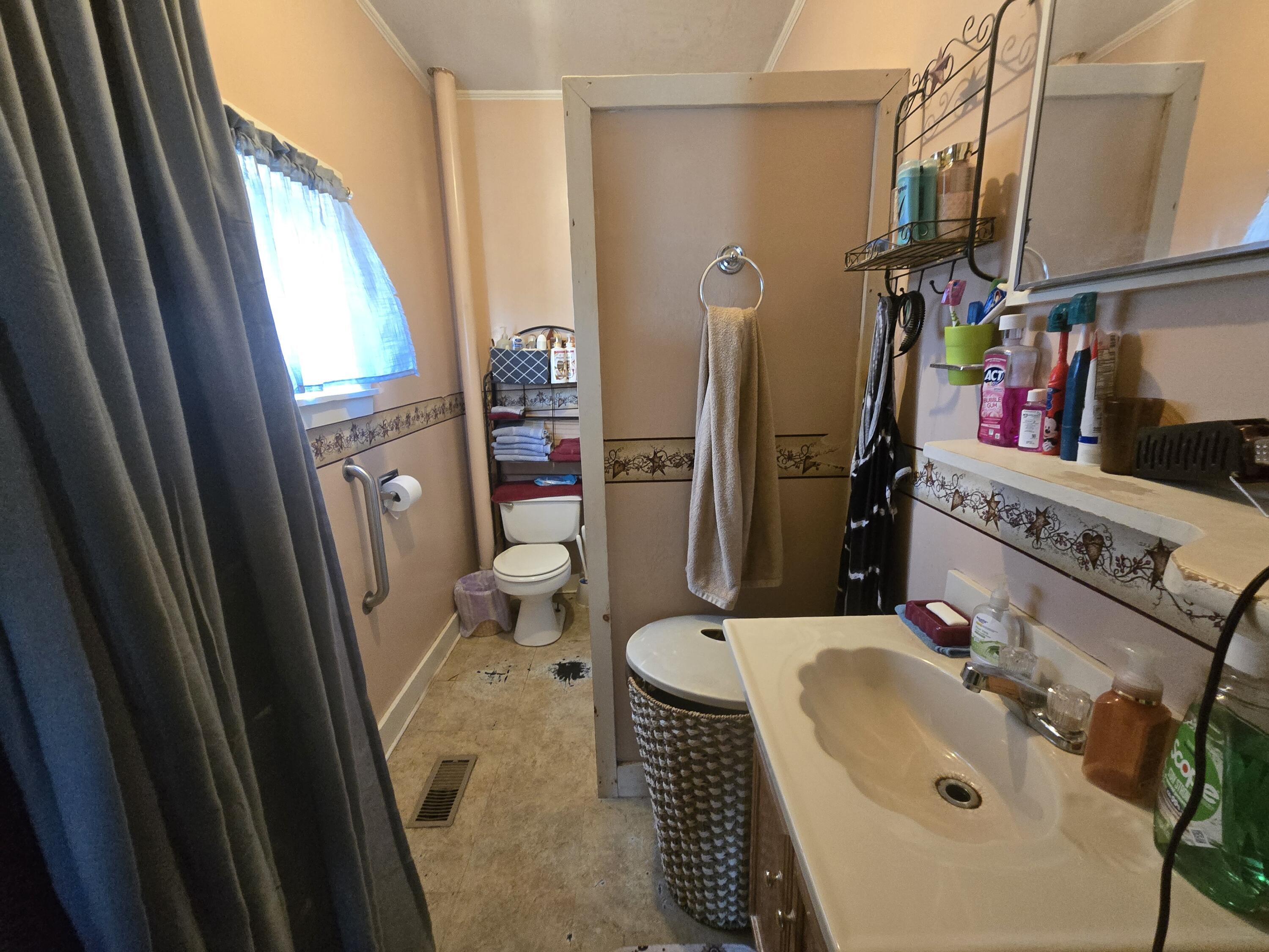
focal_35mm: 13
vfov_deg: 89.9
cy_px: 476
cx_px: 634
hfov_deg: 106.2
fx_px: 477
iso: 1000
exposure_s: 1/60
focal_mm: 2.2
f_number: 2.2
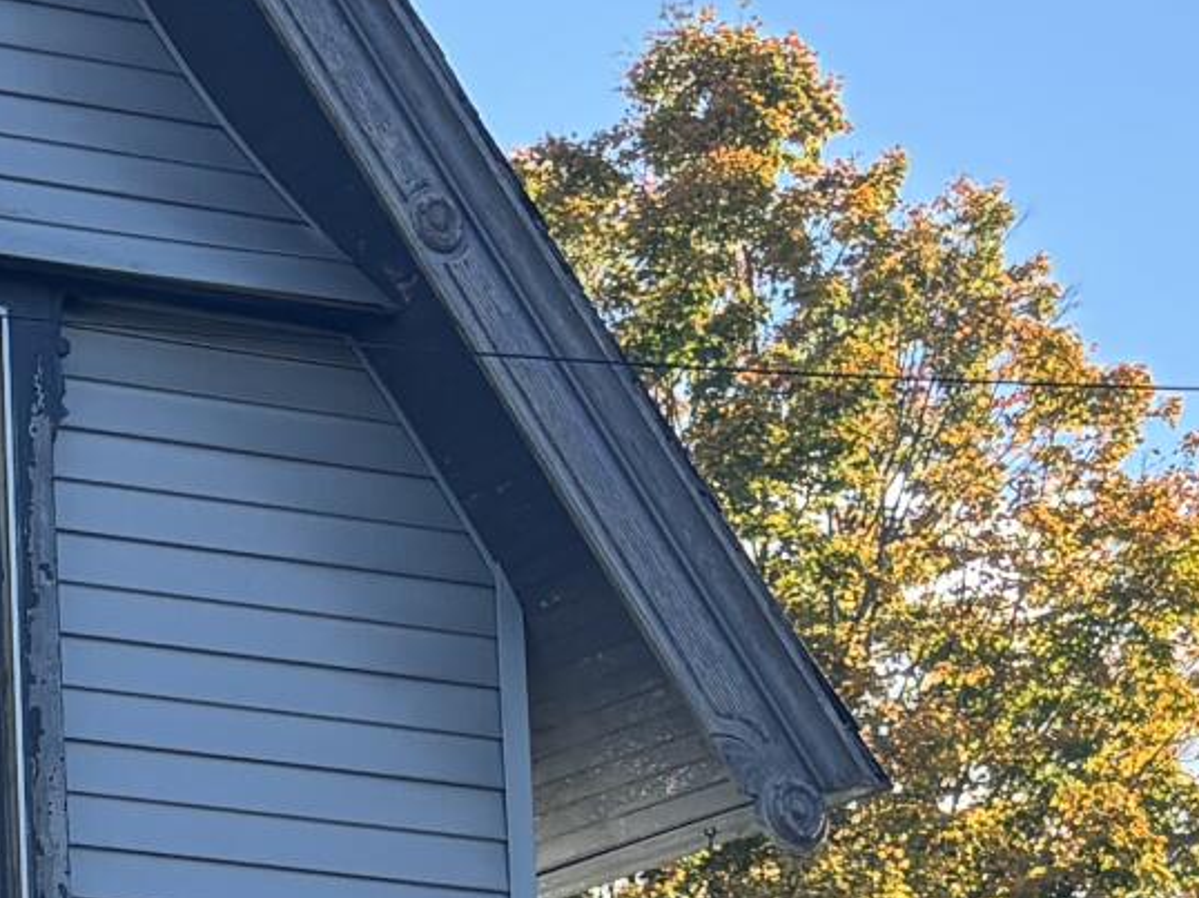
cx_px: -1422
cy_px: 1132
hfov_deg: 11.8
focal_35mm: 145
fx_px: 5020
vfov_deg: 10.0
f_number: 1.6
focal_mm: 5.96
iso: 50
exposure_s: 1/918
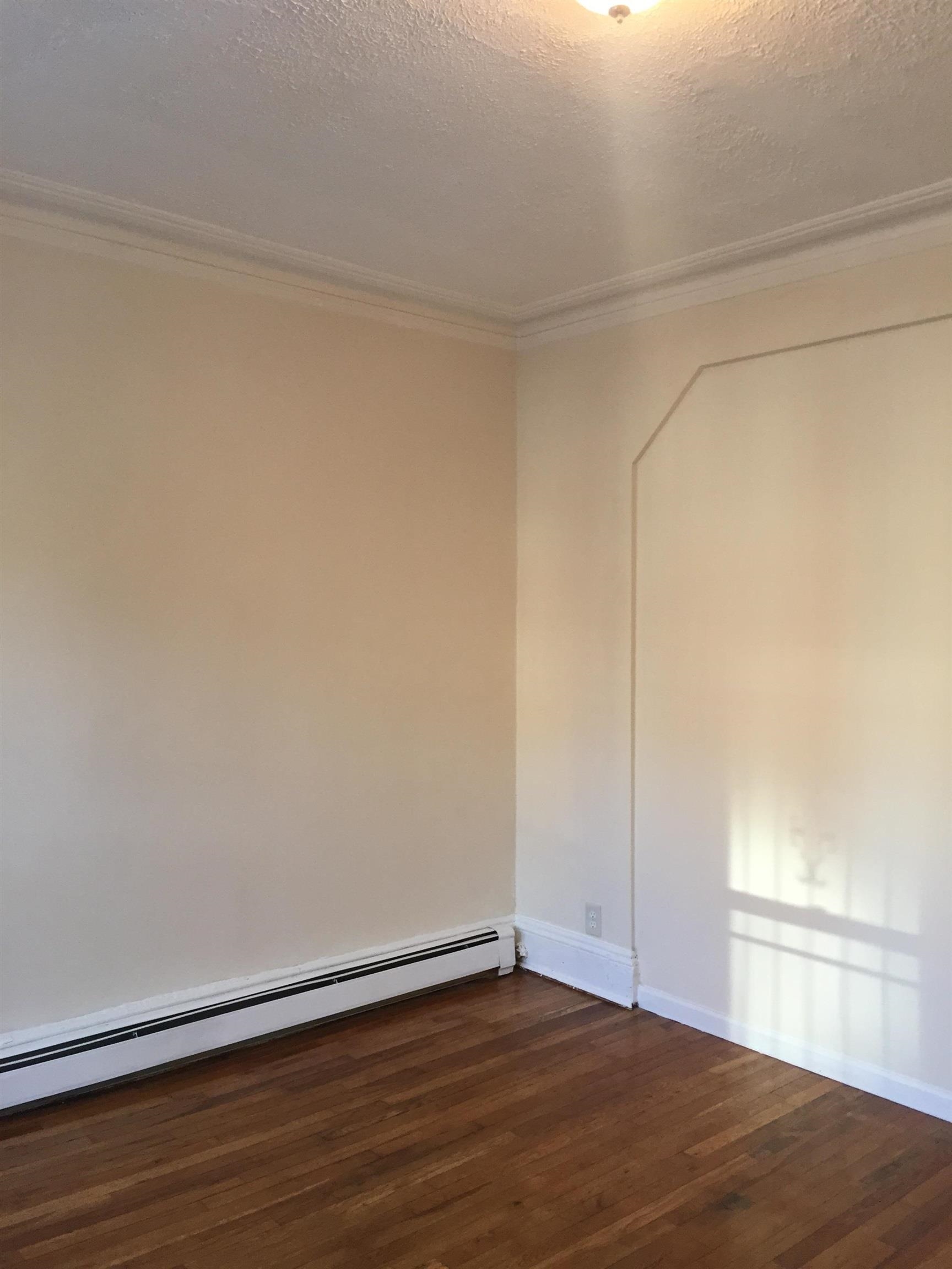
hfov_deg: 48.2
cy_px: 634
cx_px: 476
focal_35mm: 29
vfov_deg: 61.7
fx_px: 1063
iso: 64
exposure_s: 1/33
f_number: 2.2
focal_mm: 4.15
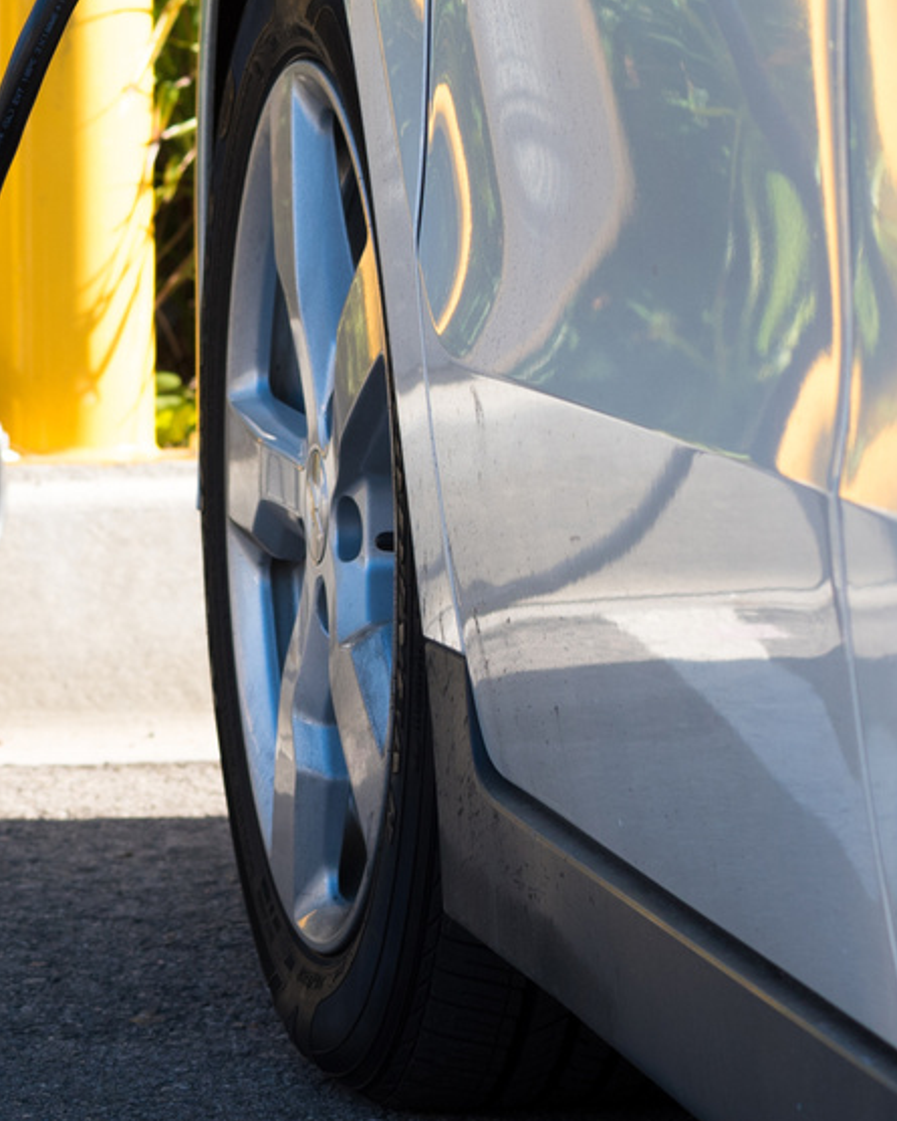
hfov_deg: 5.1
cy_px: -84
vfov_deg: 6.3
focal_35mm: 304
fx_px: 10085
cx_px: 97
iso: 200
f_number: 6.3
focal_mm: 90
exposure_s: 1/200
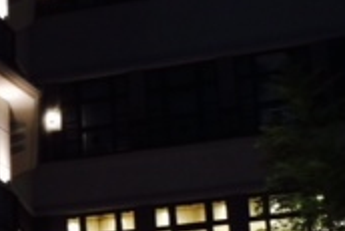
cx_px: -54
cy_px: 233
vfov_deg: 11.7
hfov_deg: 16.9
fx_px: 1113
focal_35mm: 116
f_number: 2.2
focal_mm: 4.12
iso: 320
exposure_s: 1/17
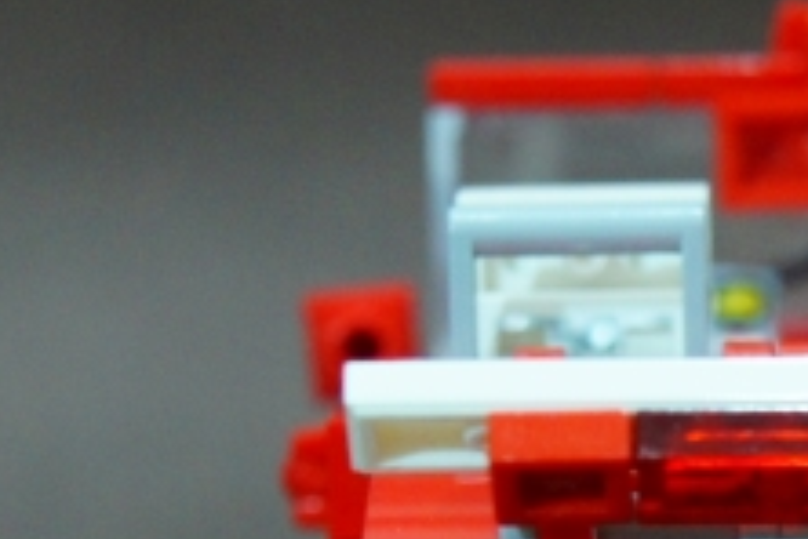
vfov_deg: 4.9
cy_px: 758
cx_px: 801
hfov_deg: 7.4
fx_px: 6262
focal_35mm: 279
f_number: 5.6
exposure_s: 1/15
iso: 1600
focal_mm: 50
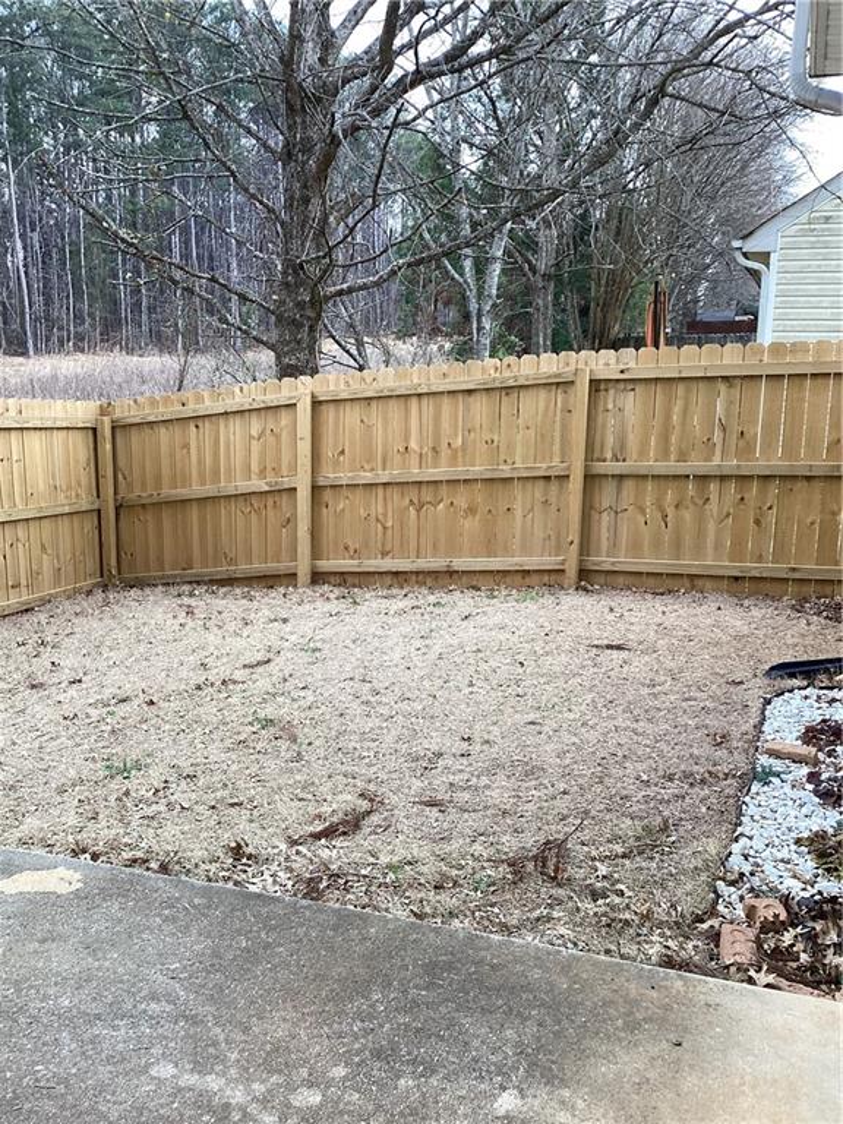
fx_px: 1007
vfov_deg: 58.4
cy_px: 562
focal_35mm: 31
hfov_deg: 45.4
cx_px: 422
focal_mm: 3.3
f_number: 2.4
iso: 32
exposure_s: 1/120
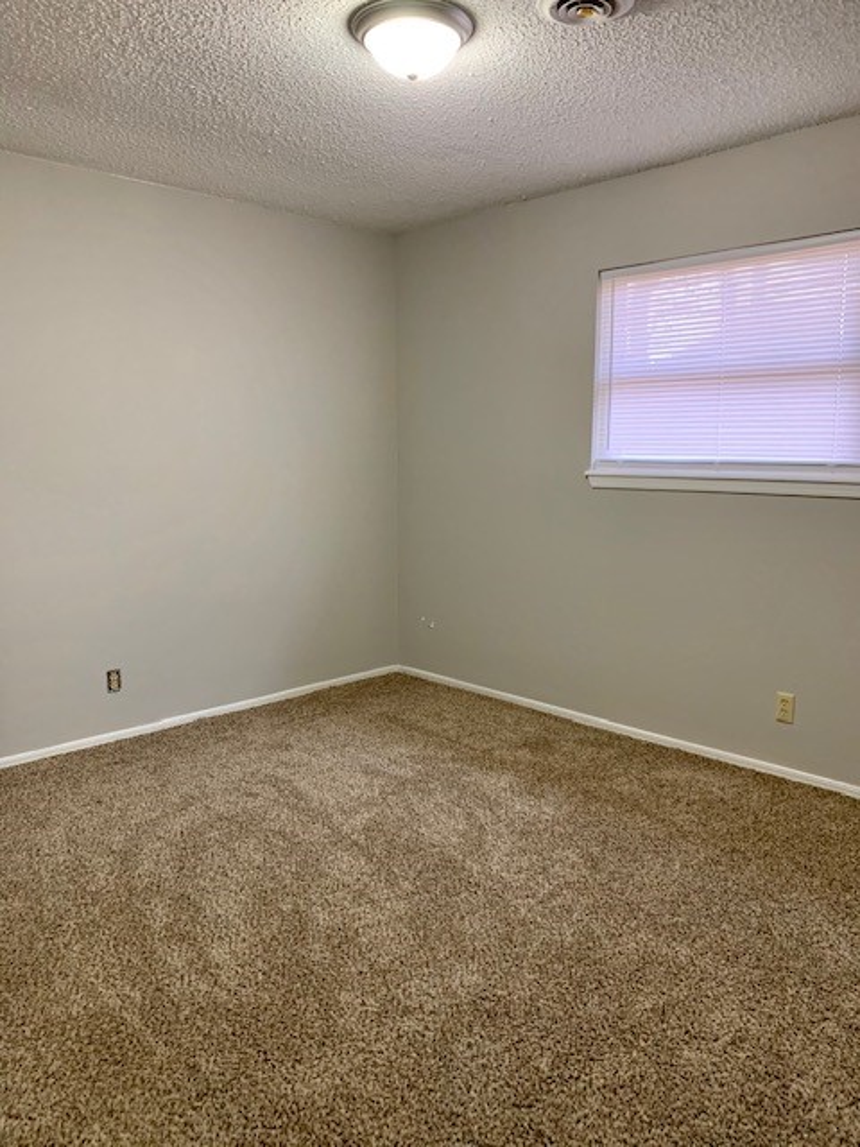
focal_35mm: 26
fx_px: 861
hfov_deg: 53.1
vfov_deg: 67.3
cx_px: 430
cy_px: 574
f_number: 1.8
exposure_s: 1/60
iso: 250
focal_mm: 4.25
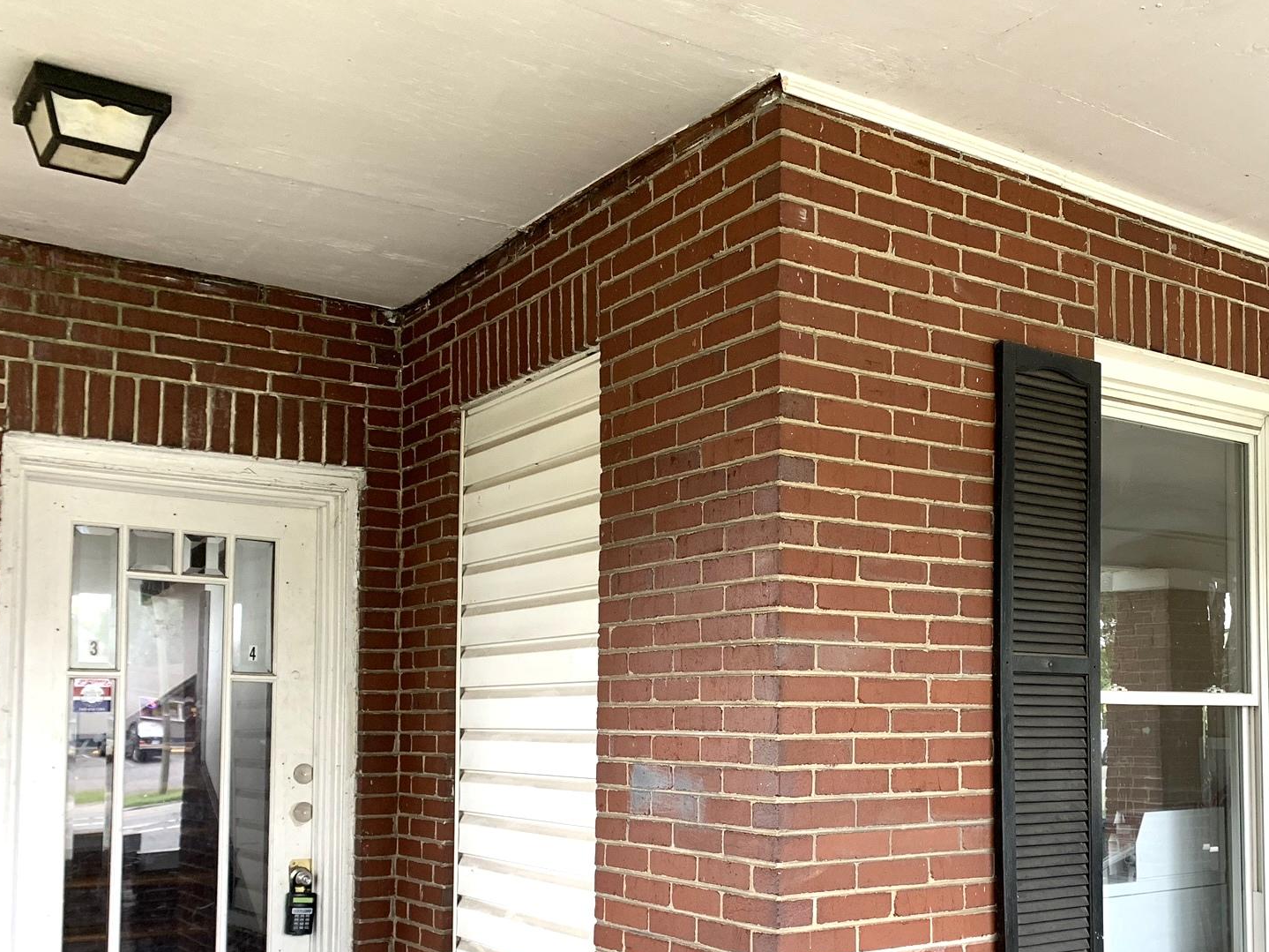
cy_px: 663
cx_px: 849
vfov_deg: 38.1
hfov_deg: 49.2
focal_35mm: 37
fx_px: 1356
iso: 100
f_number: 1.8
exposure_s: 1/84
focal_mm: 4.25
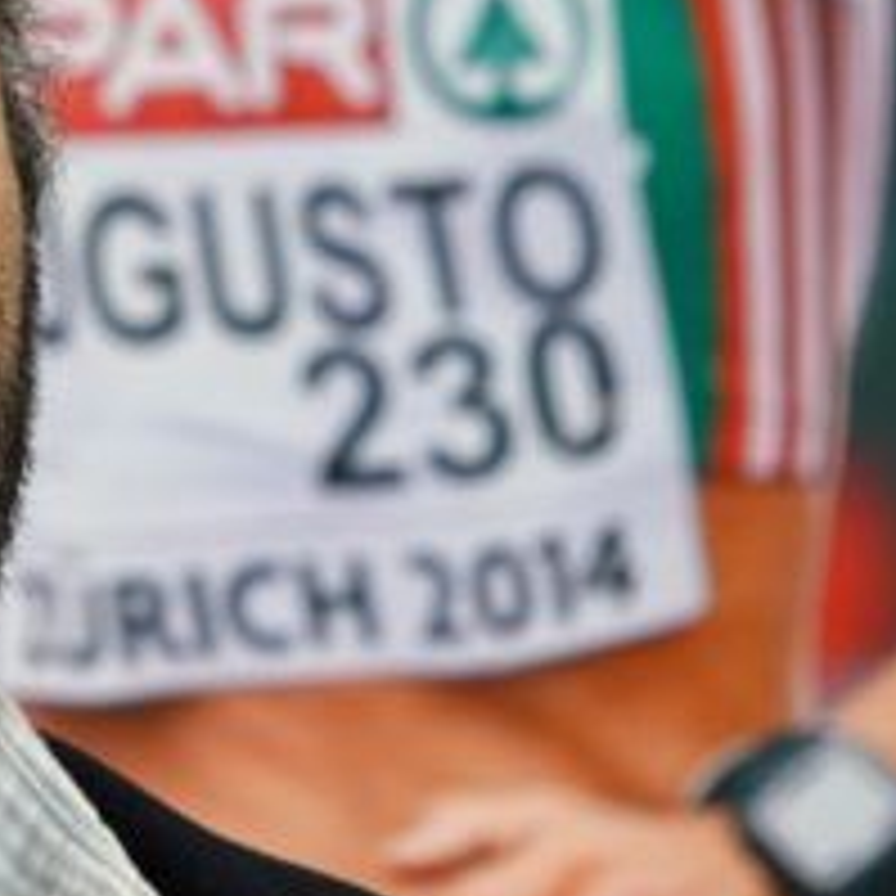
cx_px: -396
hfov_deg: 1.4
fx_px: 36049
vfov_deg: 1.4
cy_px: 176
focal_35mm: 1231
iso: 800
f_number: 4
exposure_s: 1/30
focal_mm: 146.76
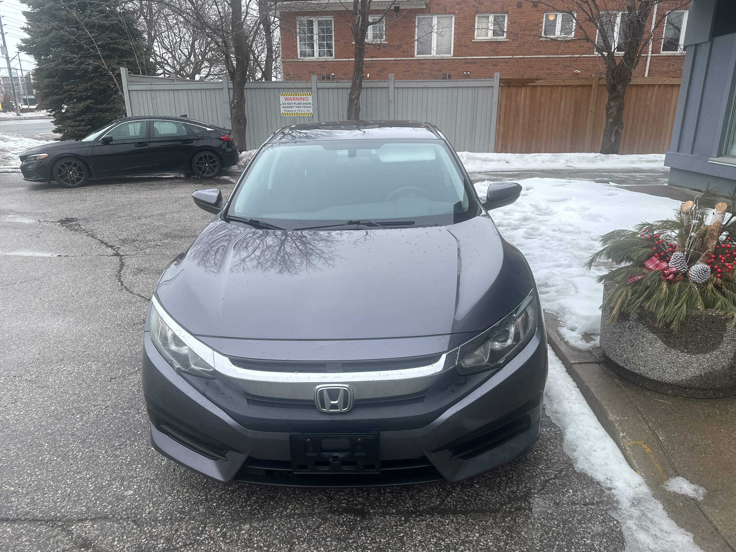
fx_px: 510
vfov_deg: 56.8
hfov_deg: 71.6
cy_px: 276
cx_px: 368
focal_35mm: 24
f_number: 1.78
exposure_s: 1/1393
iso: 80
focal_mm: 6.86
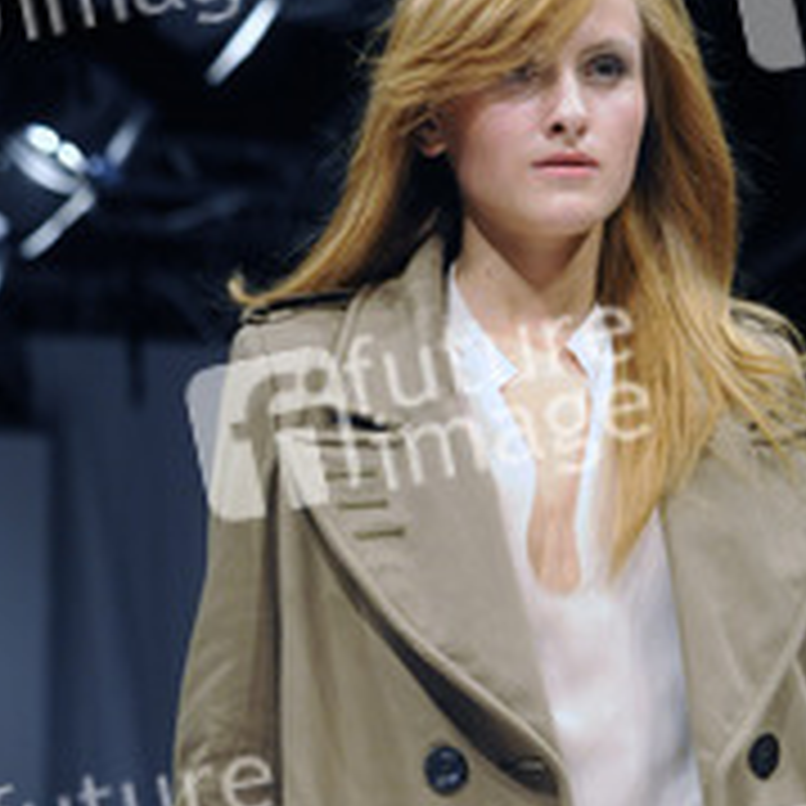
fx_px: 5585
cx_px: 549
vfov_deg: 8.2
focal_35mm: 212
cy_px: 639
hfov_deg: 8.2
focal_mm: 112
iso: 3200
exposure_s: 1/400
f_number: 6.3
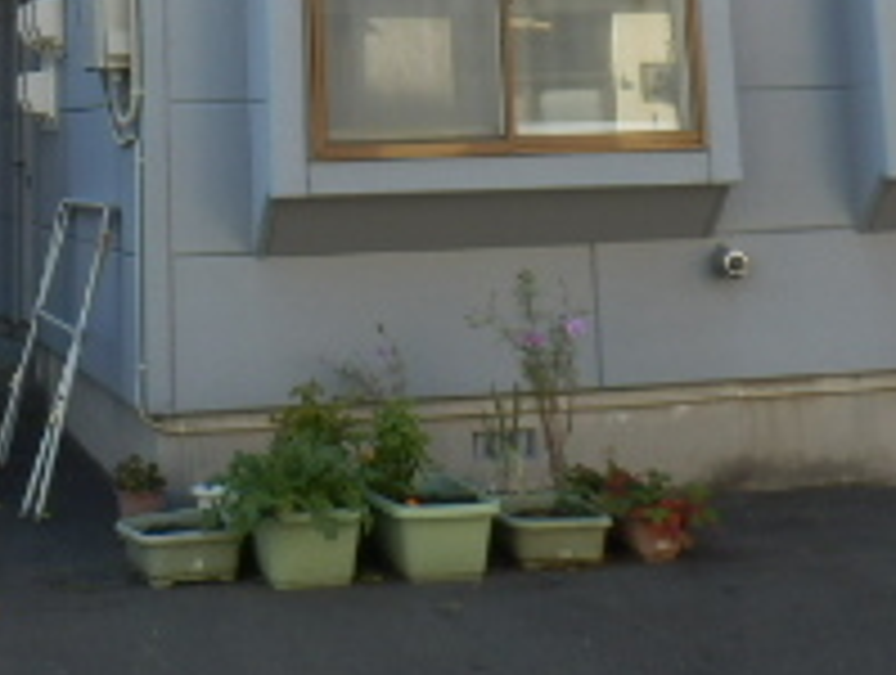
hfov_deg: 25.1
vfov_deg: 17.4
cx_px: 248
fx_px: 1997
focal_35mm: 77
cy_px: -310
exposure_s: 1/200
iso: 80
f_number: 3
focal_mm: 4.2
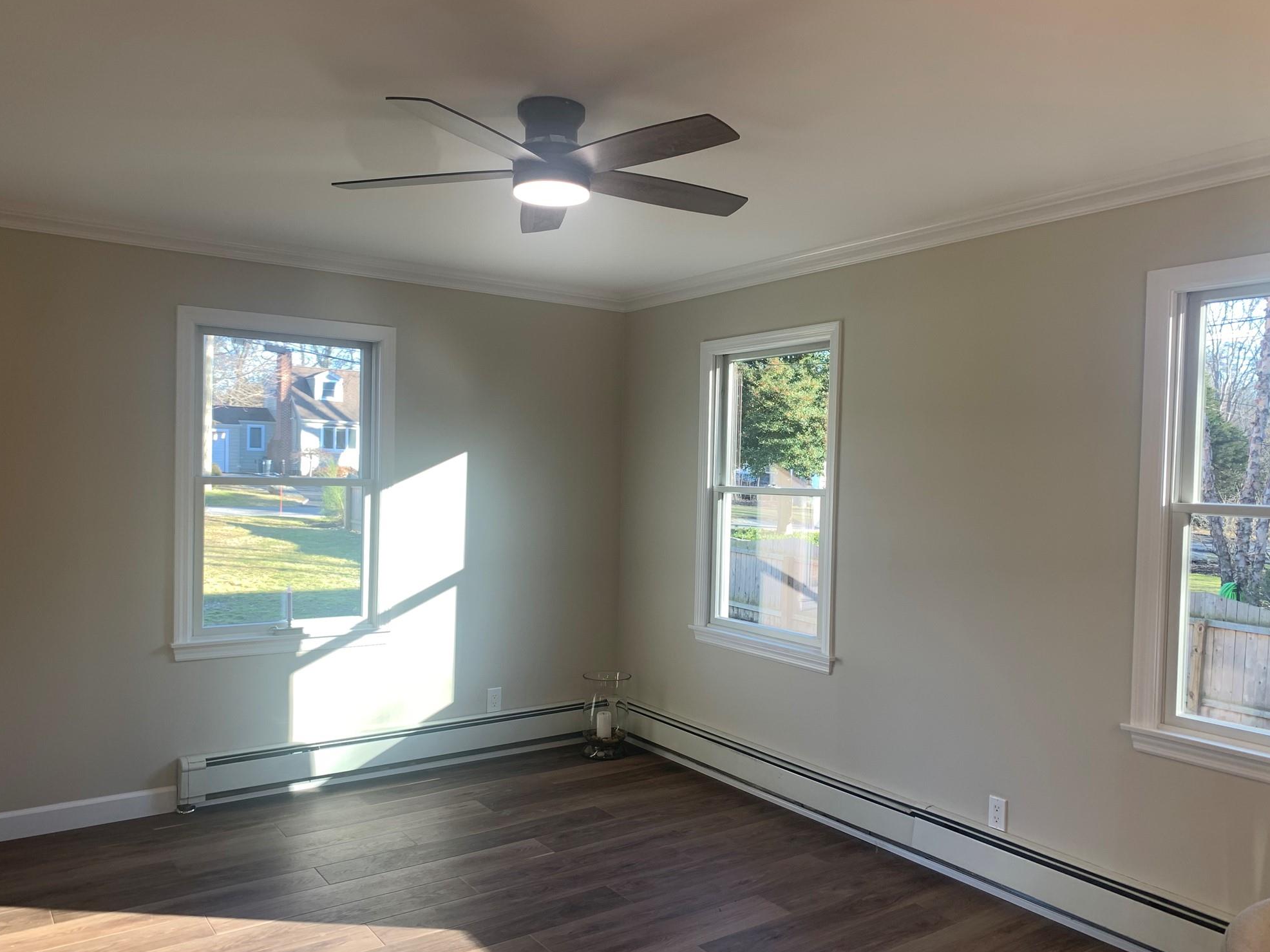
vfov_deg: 51.3
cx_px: 655
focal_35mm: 27
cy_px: 488
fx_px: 991
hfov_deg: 65.3
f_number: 1.8
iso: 32
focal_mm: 4.25
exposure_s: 1/120
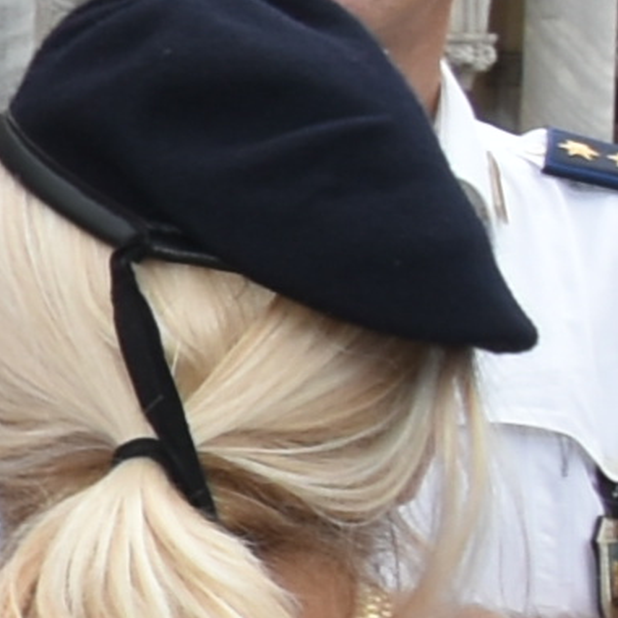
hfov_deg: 5.4
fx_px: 5474
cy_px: 599
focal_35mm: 271
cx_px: -2118
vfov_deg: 6.4
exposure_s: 1/200
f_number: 9
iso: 200
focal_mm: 18
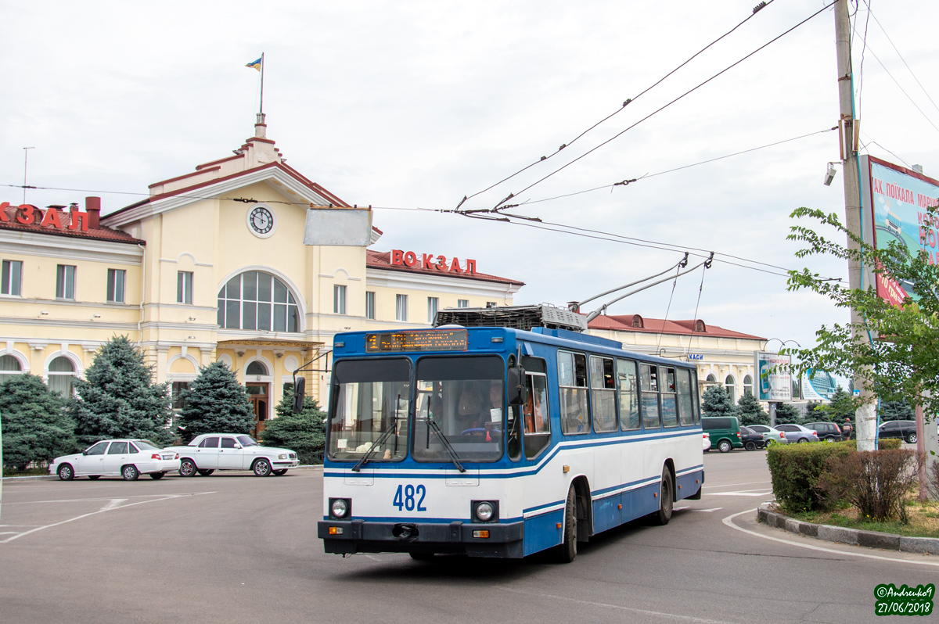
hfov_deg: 57.3
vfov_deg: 39.9
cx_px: 470
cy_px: 312
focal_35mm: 33
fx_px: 860
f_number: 8
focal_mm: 22
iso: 200
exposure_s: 1/800
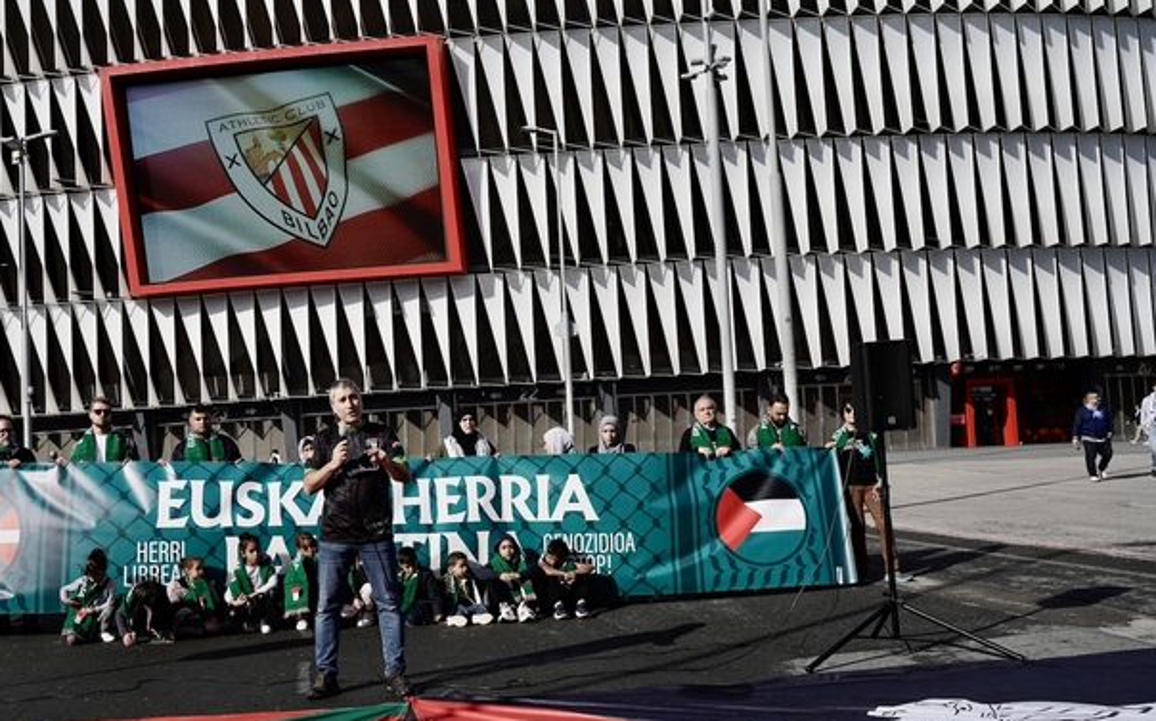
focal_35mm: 38
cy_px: 446
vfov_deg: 33.4
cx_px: 475
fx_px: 1197
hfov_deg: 51.3
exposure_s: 1/640
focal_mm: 31
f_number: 6.3
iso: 100
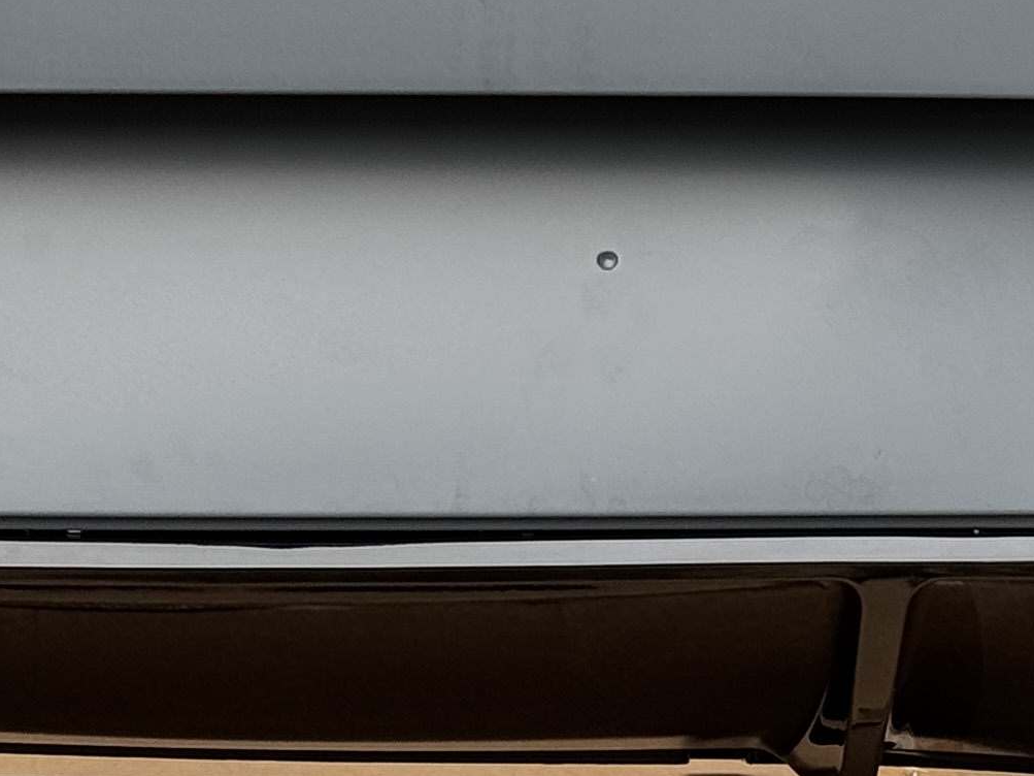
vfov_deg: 7.7
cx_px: 212
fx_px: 5764
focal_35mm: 193
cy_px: 110
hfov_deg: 10.2
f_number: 1.78
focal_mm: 6.76
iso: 64
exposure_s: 1/326
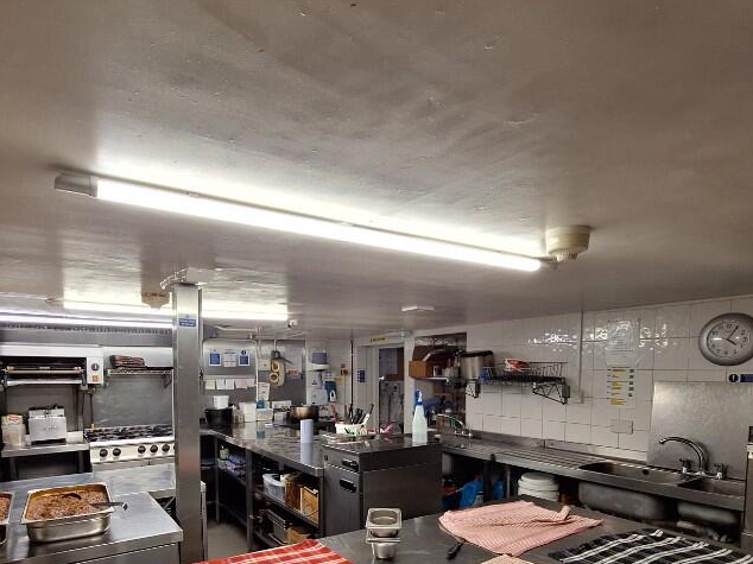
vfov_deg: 60.8
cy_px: 405
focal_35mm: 21
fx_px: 457
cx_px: 341
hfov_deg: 78.8
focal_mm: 1.74
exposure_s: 1/50
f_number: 2.2
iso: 64
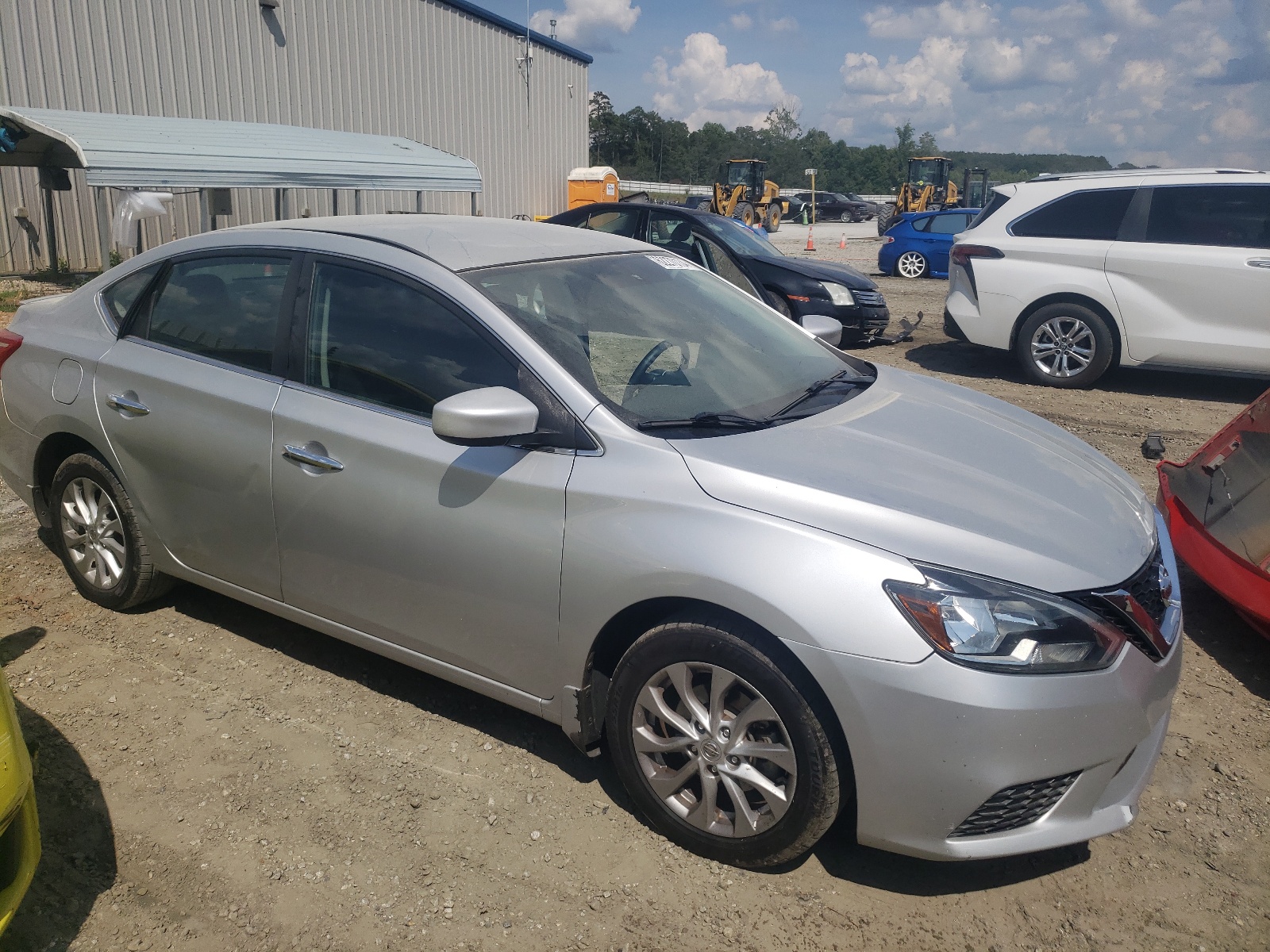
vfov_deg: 53.1
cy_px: 476
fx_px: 954
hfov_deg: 67.3
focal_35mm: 26
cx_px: 635
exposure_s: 1/5000
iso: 50
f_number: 1.5
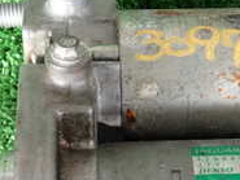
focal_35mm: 123
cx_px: 152
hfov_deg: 16.0
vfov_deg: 11.9
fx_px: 853
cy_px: 193
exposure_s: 1/60
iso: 200
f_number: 2.7
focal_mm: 6.83
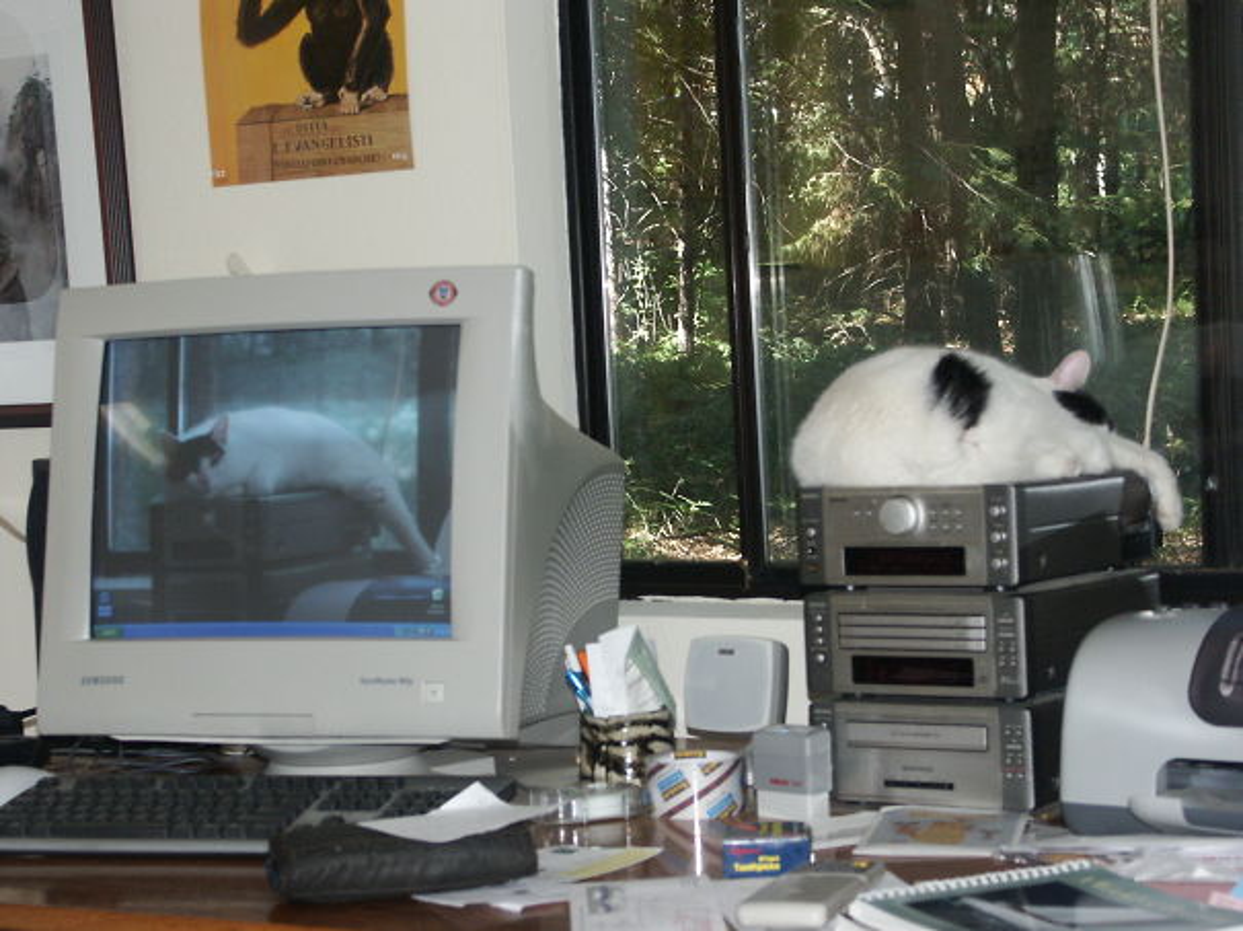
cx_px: 622
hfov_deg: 24.1
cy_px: 466
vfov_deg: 18.2
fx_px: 2907
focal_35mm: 81
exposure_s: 1/60
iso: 200
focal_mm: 20.08
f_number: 3.5
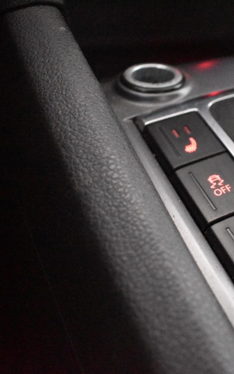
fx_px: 429
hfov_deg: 28.3
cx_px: 244
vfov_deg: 47.2
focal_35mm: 42
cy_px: 188
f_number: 3.5
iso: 10000
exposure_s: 1/30
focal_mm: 18
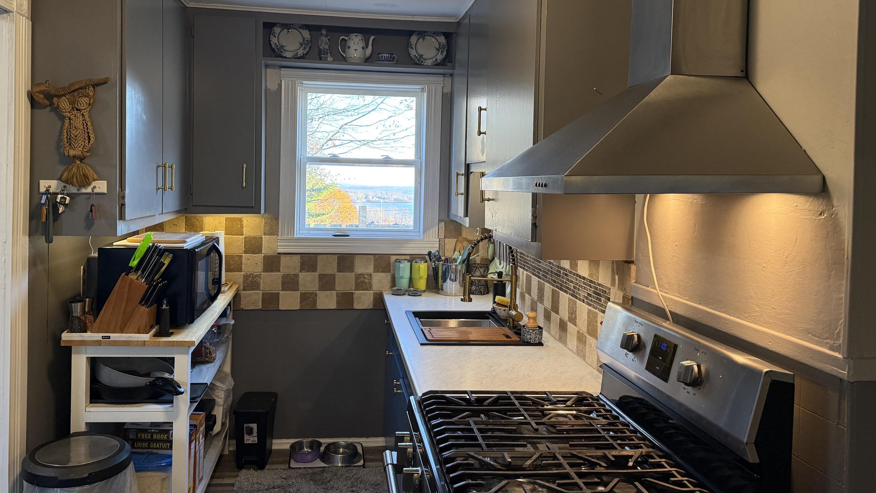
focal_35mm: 29
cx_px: 411
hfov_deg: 66.0
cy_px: 197
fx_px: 674
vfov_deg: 40.0
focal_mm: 6.76
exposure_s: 1/120
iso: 400
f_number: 1.78
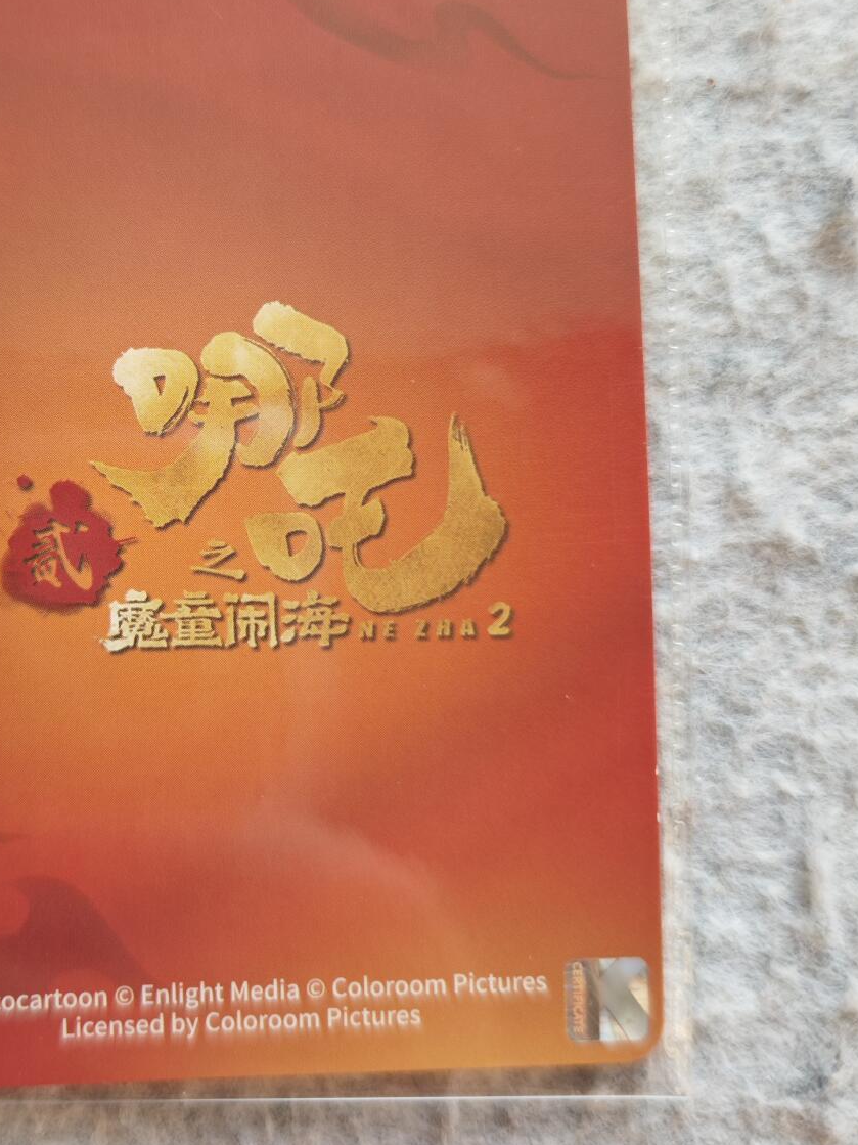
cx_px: 218
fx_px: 1223
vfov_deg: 49.9
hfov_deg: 37.7
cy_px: 466
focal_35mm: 37
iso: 80
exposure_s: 1/100
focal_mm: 6.55
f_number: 1.6
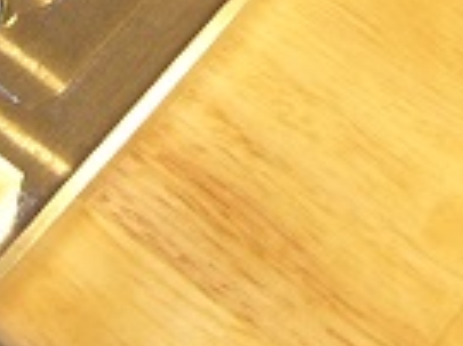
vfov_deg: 8.5
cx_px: 189
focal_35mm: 166
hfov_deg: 11.9
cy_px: -353
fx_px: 2218
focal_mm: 5.8
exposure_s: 1/30
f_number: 2.8
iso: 100
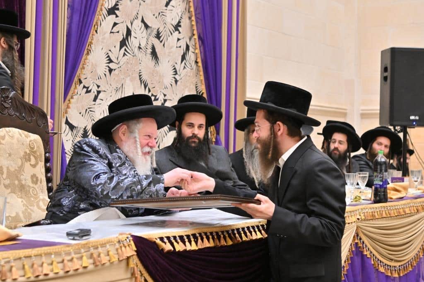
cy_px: 141
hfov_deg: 28.1
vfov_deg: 18.9
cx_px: 212
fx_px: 848
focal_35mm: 72
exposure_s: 1/200
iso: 800
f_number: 4
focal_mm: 48
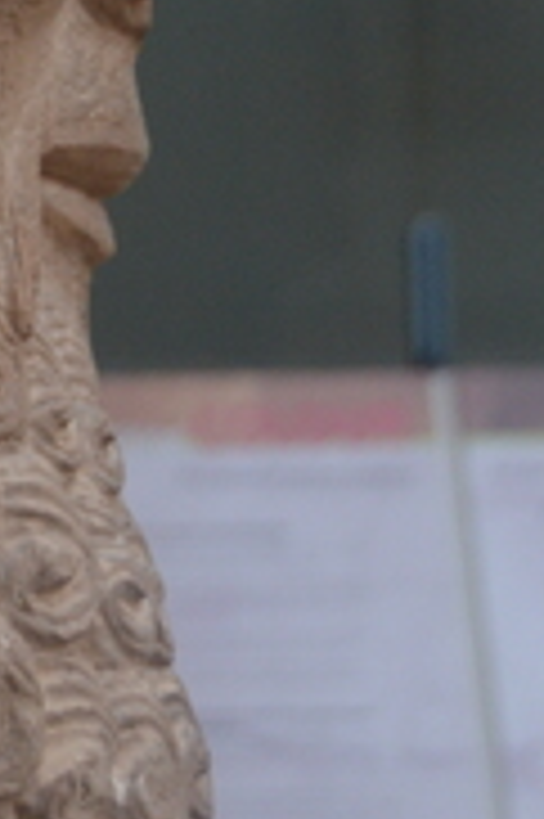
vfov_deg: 11.5
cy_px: -166
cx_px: -396
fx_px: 3974
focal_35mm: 175
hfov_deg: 7.6
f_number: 4.2
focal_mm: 32
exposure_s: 1/50
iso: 1000
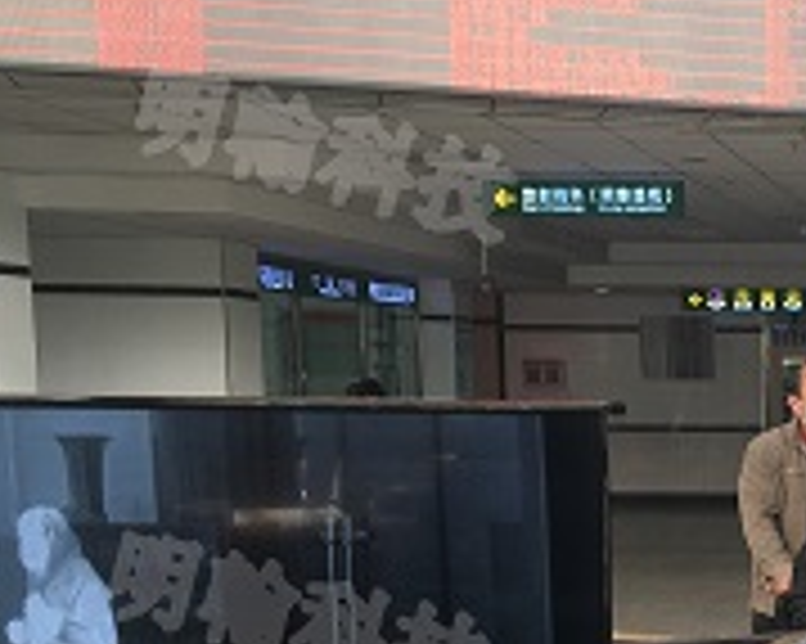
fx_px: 1883
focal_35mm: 79
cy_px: 646
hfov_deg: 22.1
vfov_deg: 18.9
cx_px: 1000
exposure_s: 1/50
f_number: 2.2
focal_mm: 4.15
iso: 25
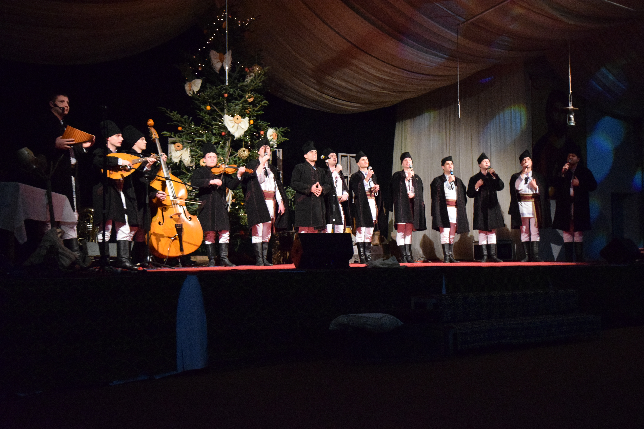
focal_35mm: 33
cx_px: 322
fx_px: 590
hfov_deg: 57.2
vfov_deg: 40.0
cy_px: 214
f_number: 5.6
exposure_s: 1/40
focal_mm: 22
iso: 6400
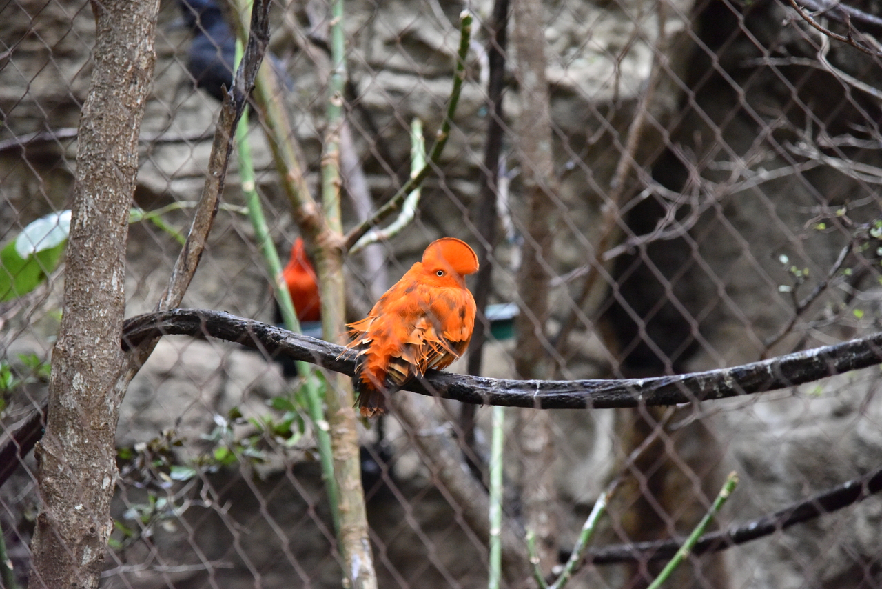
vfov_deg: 11.4
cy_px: 294
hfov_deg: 17.1
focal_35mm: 120
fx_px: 2940
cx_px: 441
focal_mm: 120
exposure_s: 1/250
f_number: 4
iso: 11400
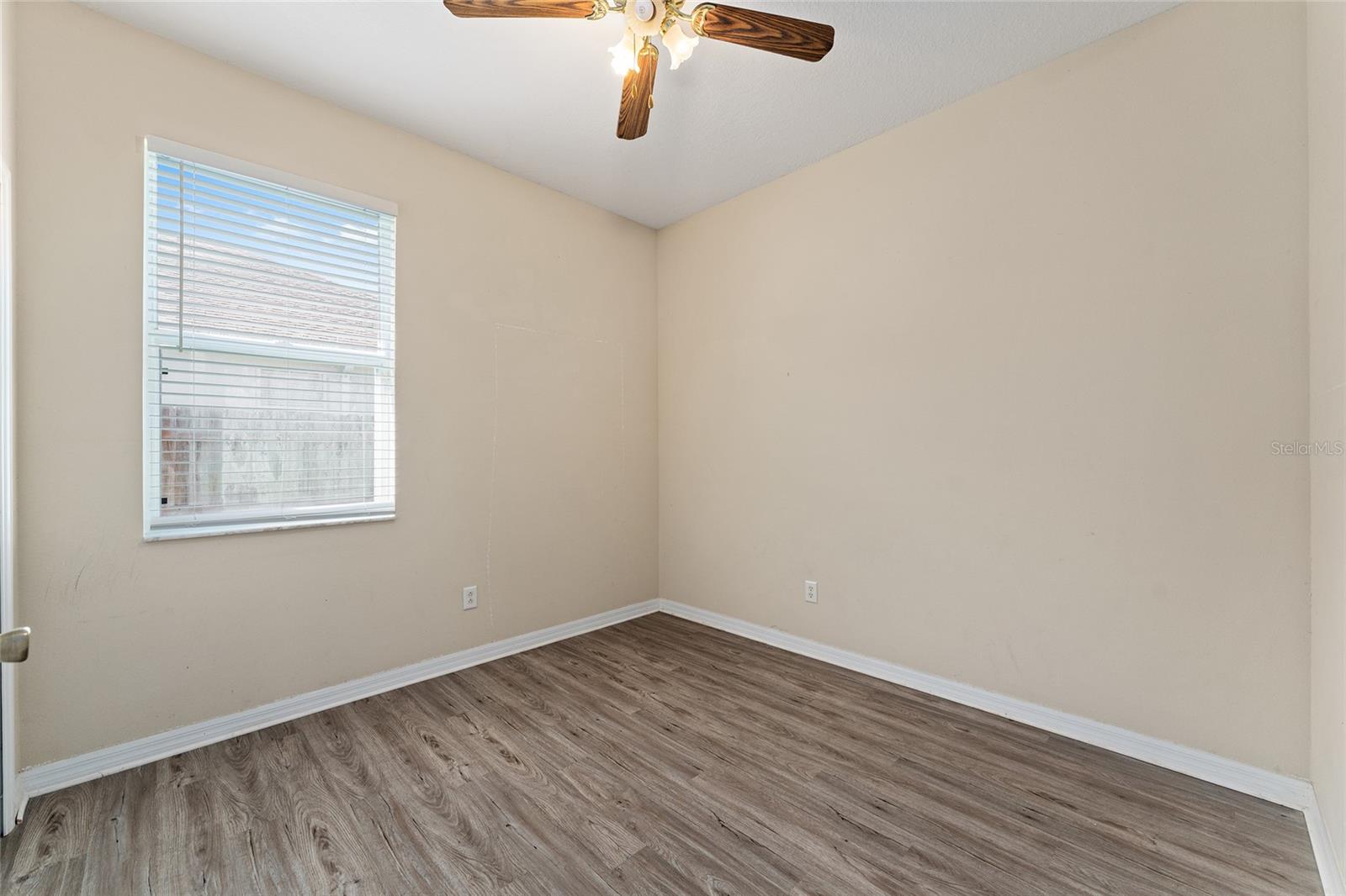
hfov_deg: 104.3
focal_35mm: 14
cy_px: 448
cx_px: 673
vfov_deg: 81.2
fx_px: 523
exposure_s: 1/10
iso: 250
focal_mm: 14
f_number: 7.1
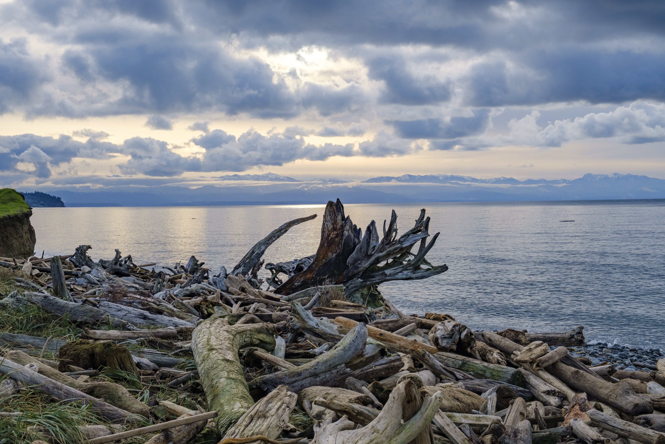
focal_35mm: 49
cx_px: 332
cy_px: 222
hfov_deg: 40.3
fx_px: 905
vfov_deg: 27.5
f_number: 7.1
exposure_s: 1/680
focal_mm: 32.9
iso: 640
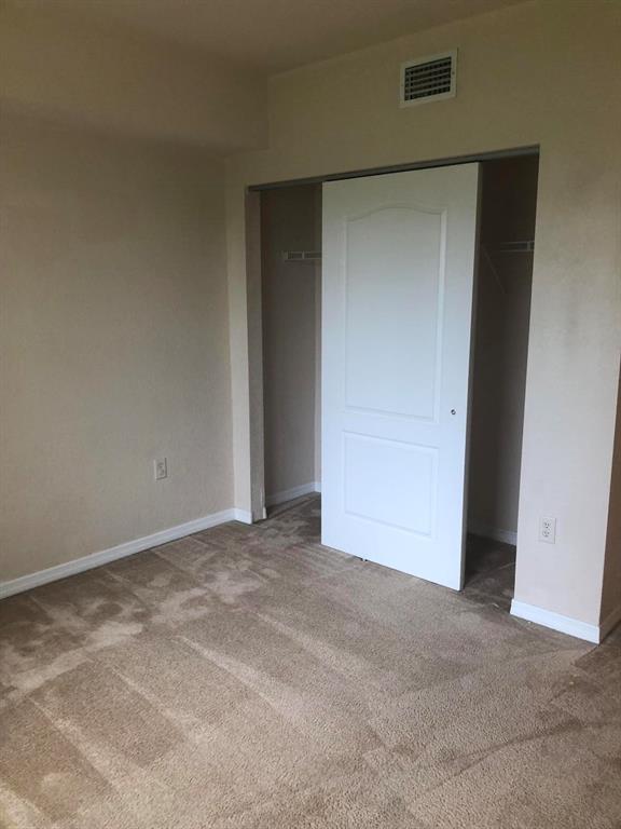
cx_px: 310
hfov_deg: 49.7
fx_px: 670
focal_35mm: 28
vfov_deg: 63.4
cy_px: 414
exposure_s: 1/30
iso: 32
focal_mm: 3.99
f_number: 1.8
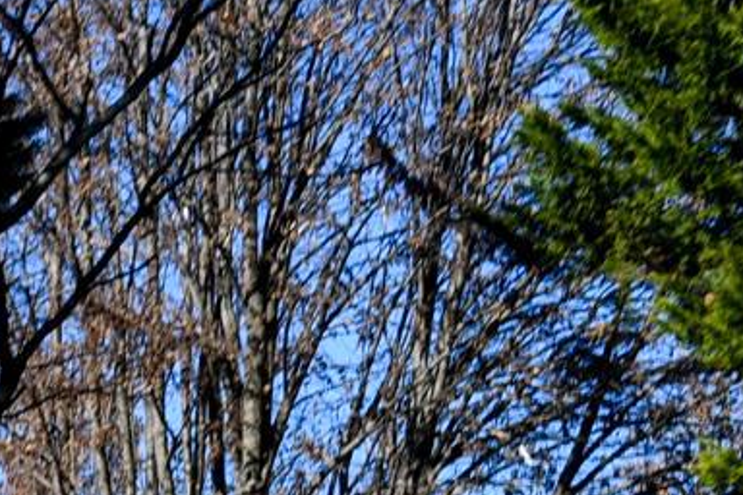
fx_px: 3962
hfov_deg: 10.6
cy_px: 529
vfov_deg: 7.1
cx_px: 17
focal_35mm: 192
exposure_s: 1/320
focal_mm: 24
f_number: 9
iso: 100
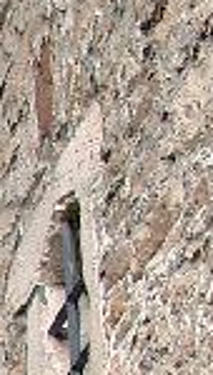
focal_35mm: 197
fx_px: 1967
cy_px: 672
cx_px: -509
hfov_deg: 5.6
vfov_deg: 10.3
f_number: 2
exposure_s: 1/104
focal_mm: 7.13
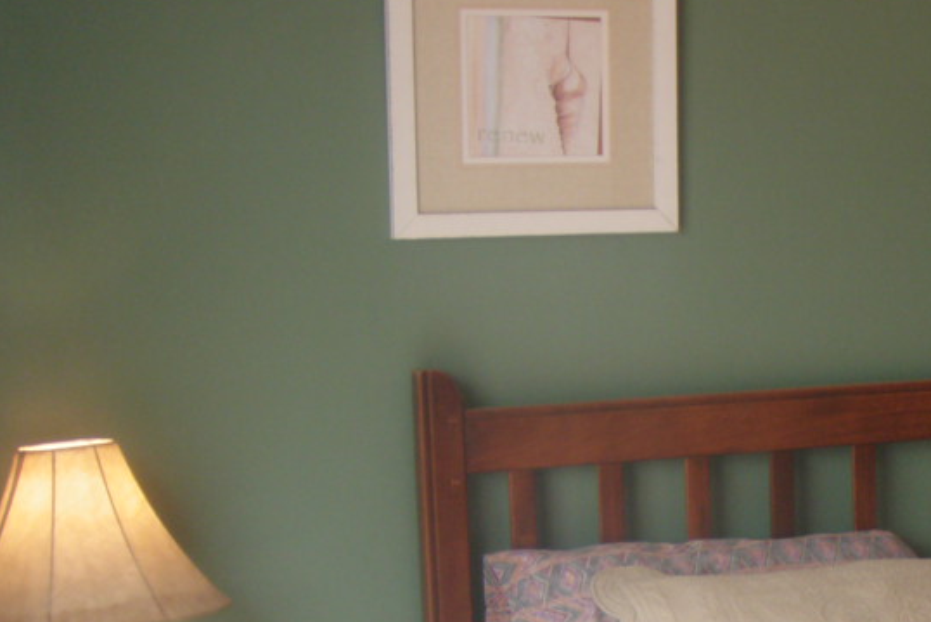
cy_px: 695
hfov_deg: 20.8
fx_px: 2431
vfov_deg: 14.2
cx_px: 993
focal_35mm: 94
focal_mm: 6.7
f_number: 3.5
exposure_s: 1/30
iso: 100
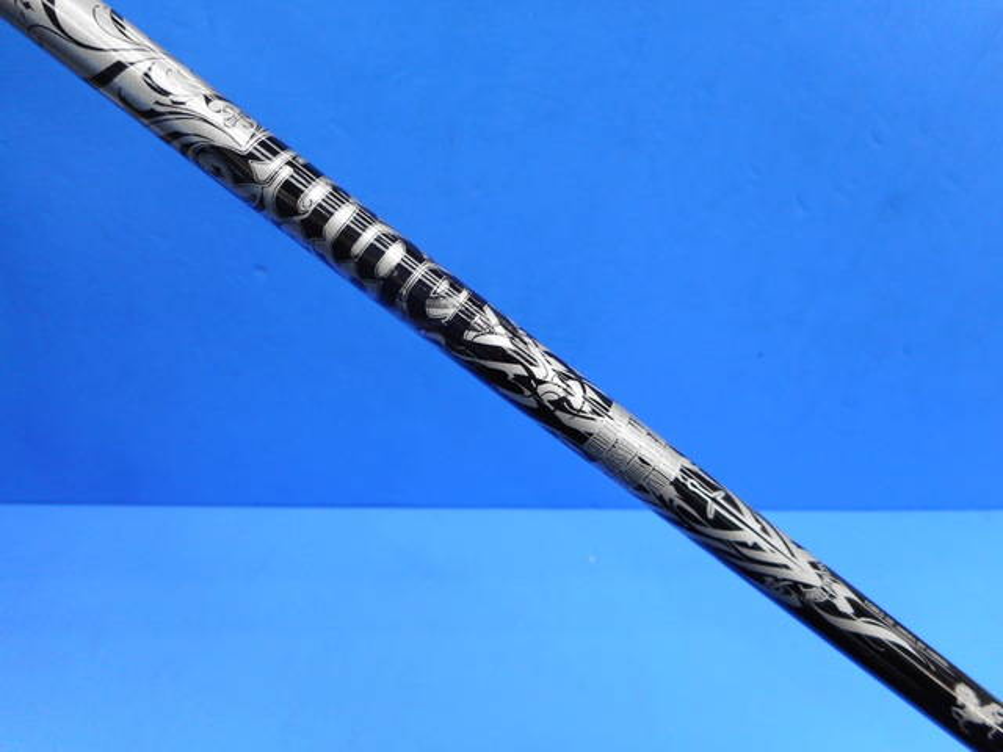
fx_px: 724
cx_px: 502
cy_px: 376
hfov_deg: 69.4
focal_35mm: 25
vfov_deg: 54.9
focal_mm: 4.5
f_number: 3.7
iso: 100
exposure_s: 1/30
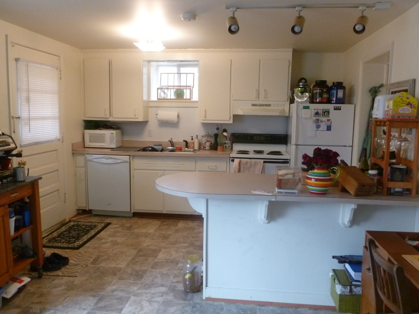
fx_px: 339
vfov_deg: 49.7
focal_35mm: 28
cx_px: 210
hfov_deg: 63.5
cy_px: 157
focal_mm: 5
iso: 400
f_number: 3.3
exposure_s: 1/20
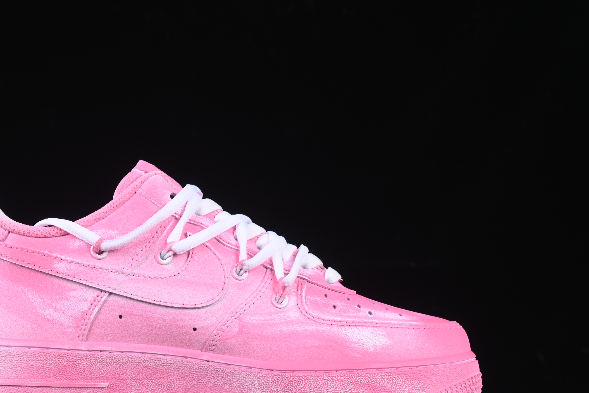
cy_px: 258
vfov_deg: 13.8
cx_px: 208
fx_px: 1620
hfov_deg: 20.6
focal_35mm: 99
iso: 160
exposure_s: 1/80
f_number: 8
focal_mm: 50
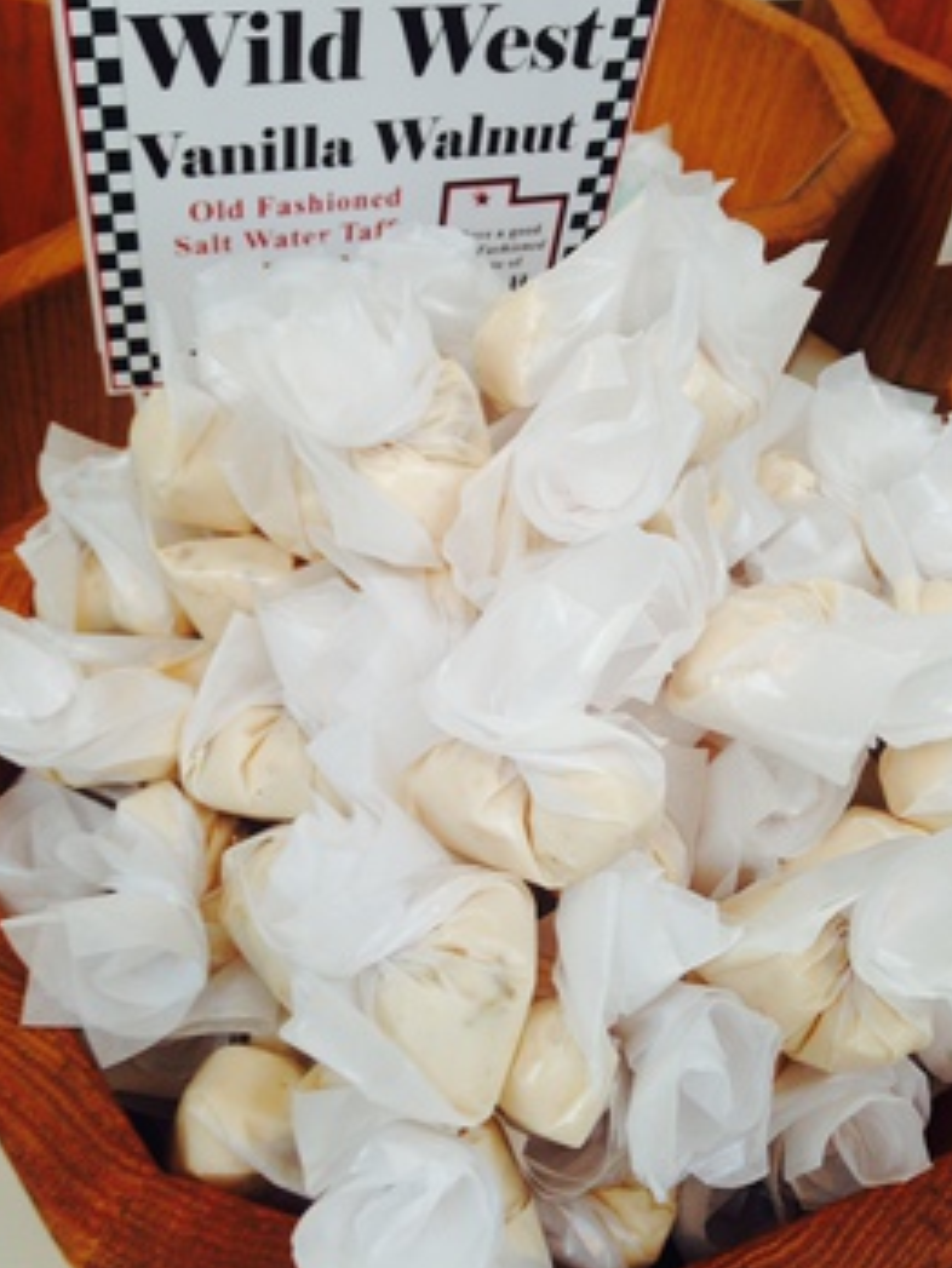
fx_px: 1246
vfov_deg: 53.9
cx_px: 480
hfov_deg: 41.8
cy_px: 643
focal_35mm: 34
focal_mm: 4.12
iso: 50
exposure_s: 1/60
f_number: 2.4
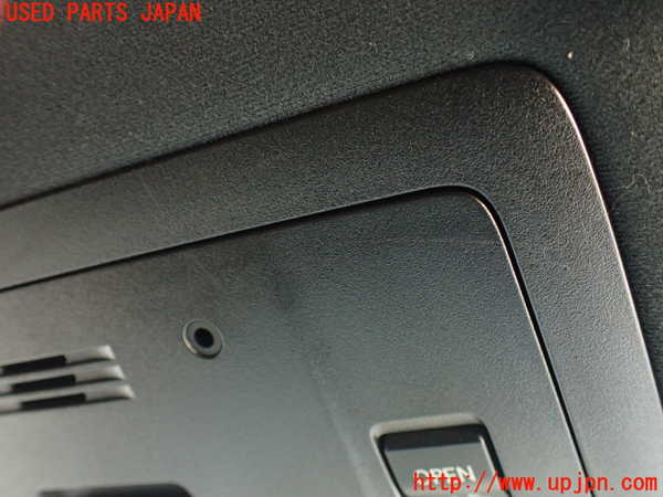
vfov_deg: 44.2
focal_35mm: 32
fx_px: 613
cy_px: 248
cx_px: 332
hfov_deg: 56.8
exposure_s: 1/30
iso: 800
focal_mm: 5.79
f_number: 2.4
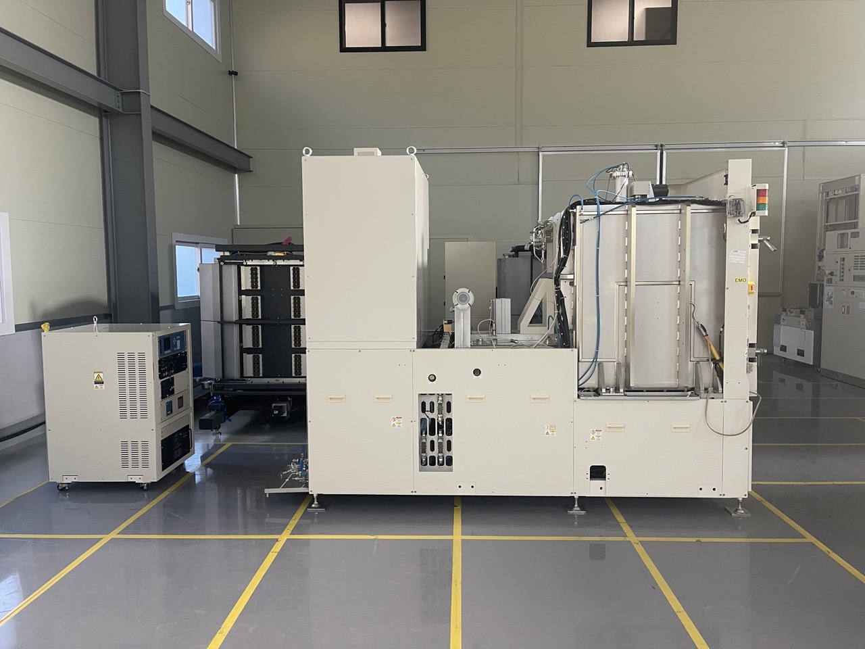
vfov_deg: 54.9
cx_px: 432
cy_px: 324
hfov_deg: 69.4
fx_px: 625
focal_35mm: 25
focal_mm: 5.1
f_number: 1.6
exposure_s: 1/75
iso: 125
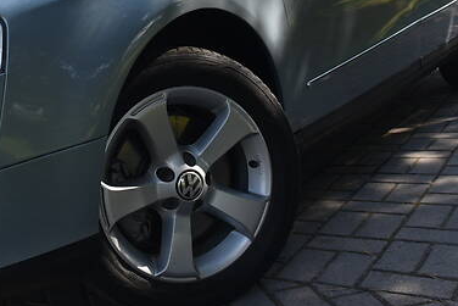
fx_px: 649
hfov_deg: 36.6
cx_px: 50
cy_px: 49
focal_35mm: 51
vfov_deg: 25.9
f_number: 8
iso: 250
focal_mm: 24
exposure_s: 1/250
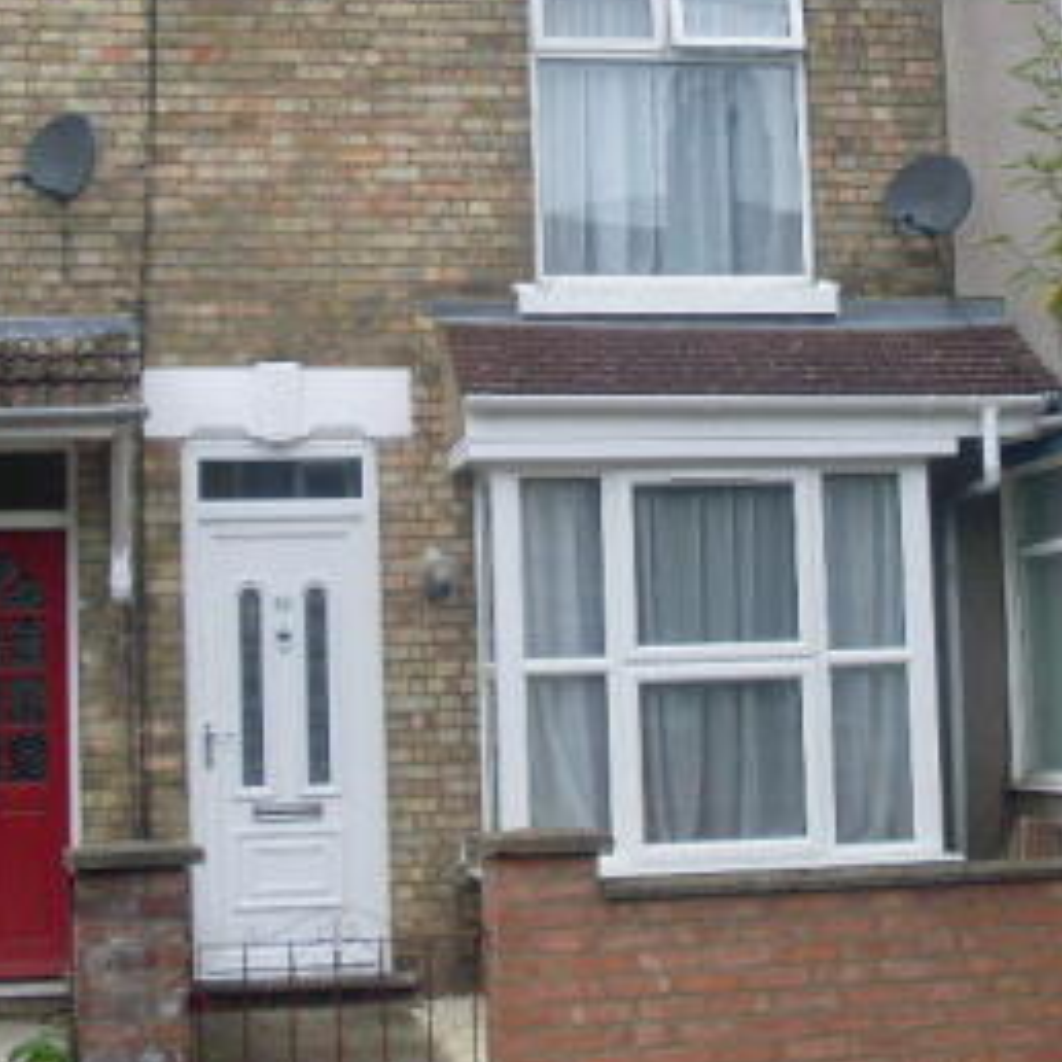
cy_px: 311
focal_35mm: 76
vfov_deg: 22.6
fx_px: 2638
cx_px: 751
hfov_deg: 22.6
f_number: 7.7
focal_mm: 6.3
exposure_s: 1/125
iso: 80
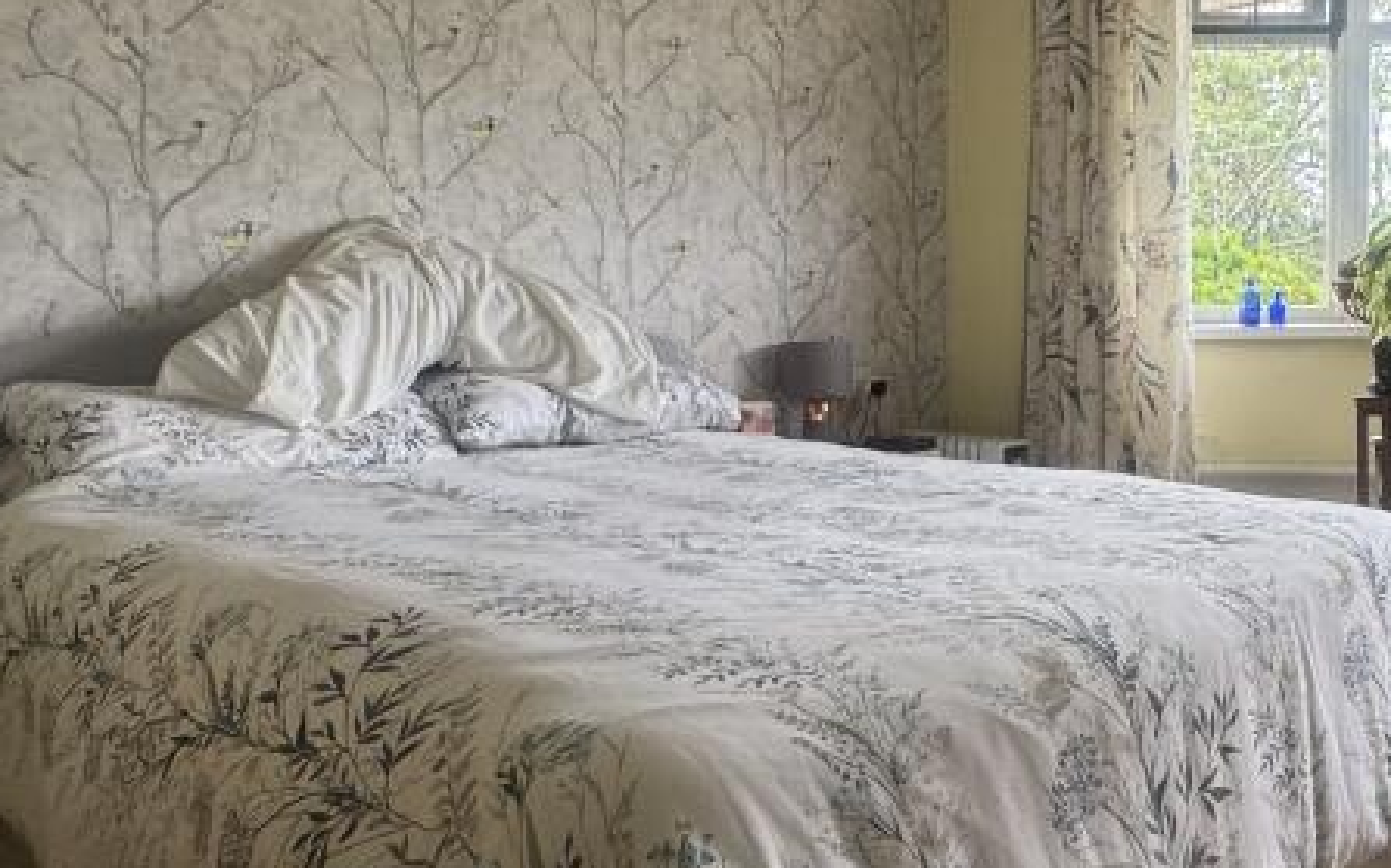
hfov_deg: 55.1
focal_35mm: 34
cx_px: 971
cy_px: 386
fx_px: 1288
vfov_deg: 37.2
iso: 80
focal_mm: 2.22
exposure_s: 1/99
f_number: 2.2
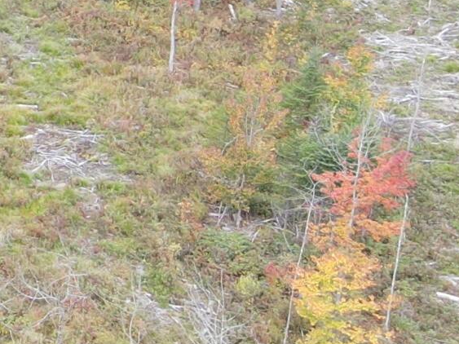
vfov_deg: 11.1
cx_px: -421
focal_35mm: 128
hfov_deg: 13.5
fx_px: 1697
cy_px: -197
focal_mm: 4.5
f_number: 2.8
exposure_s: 1/50
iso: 100
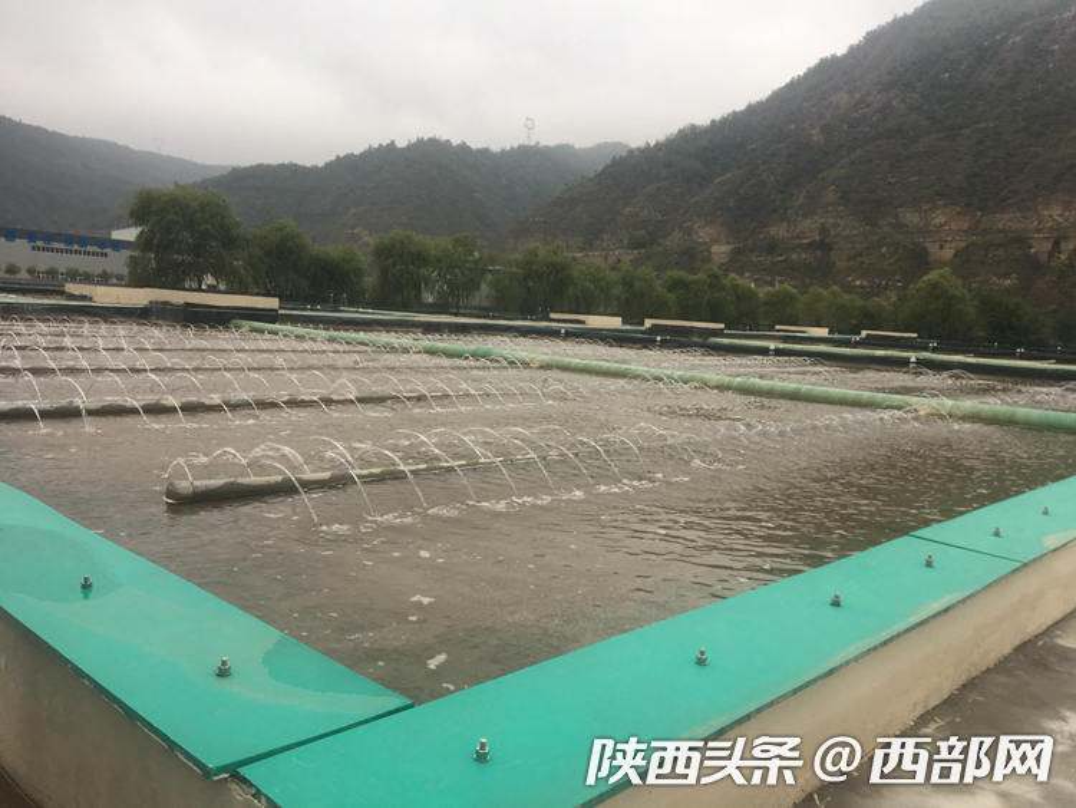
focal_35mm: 29
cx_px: 538
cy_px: 404
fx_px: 902
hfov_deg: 61.6
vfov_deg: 48.3
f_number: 2.2
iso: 25
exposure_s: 1/50
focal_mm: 4.15
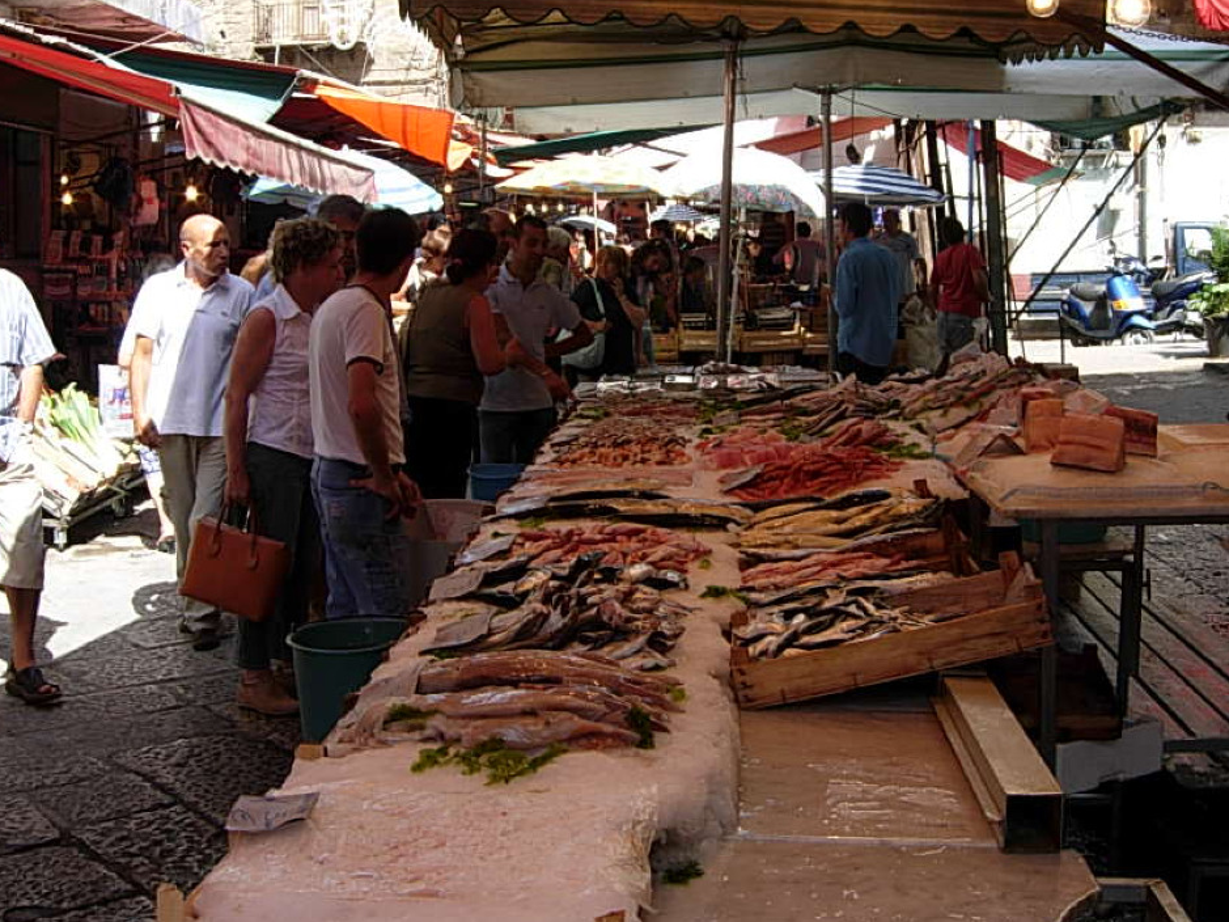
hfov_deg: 41.2
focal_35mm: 46
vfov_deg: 31.4
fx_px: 1633
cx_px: 668
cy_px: 364
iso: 50
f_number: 4.3
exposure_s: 1/192
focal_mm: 7.5
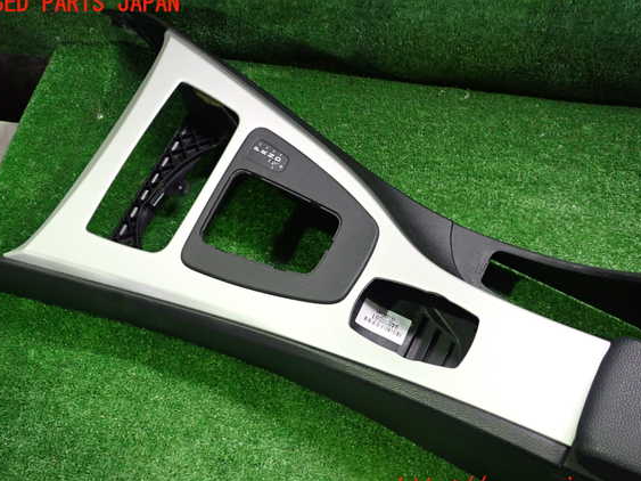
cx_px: 314
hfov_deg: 56.8
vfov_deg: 44.1
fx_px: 592
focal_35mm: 32
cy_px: 246
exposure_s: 1/30
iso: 500
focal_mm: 5.4
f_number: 2.3
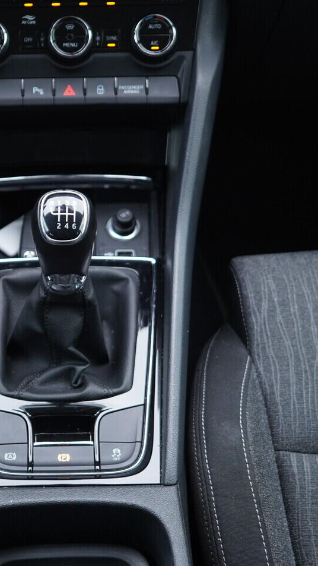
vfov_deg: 36.6
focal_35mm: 57
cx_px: 45
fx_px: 855
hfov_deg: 20.7
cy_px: 284
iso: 320
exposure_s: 1/40
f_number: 2.8
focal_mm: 24
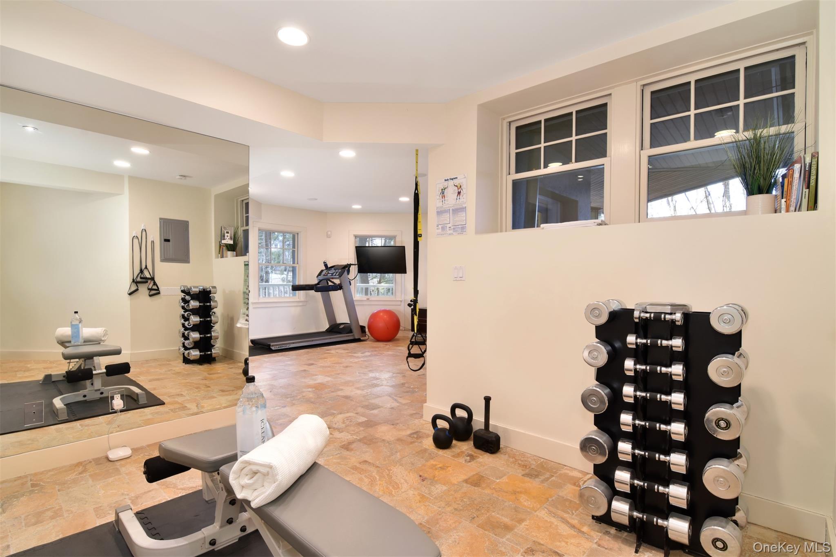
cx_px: 418
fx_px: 383
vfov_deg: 72.0
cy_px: 278
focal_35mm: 16
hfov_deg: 95.0
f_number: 11
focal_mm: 11
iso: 640
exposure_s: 1/15
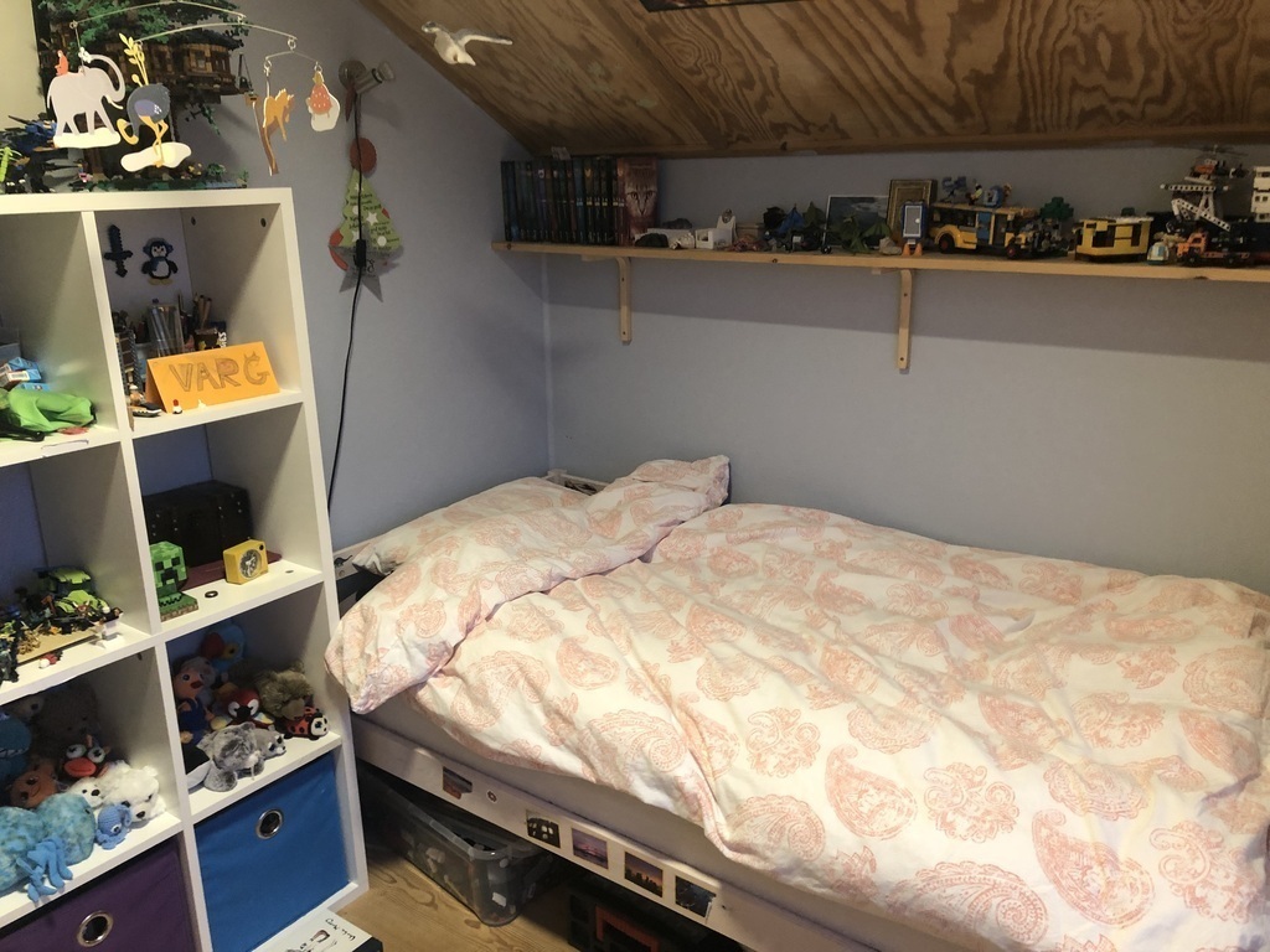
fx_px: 1027
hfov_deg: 63.4
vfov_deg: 49.7
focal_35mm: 28
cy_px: 476
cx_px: 635
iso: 64
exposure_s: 1/17
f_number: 1.8
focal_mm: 4
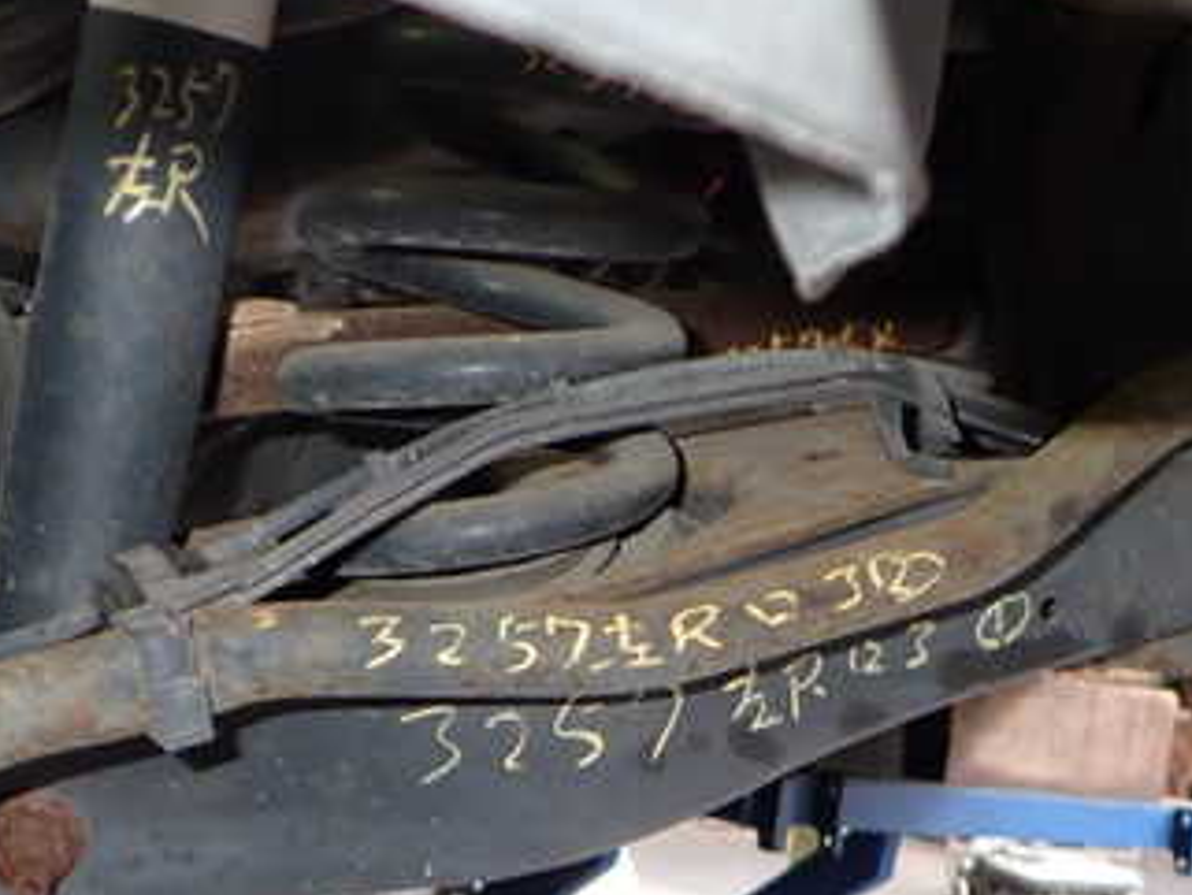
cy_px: 583
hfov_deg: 34.3
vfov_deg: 26.0
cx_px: 594
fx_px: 1929
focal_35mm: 56
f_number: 2.3
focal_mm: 5.4
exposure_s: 1/30
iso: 200
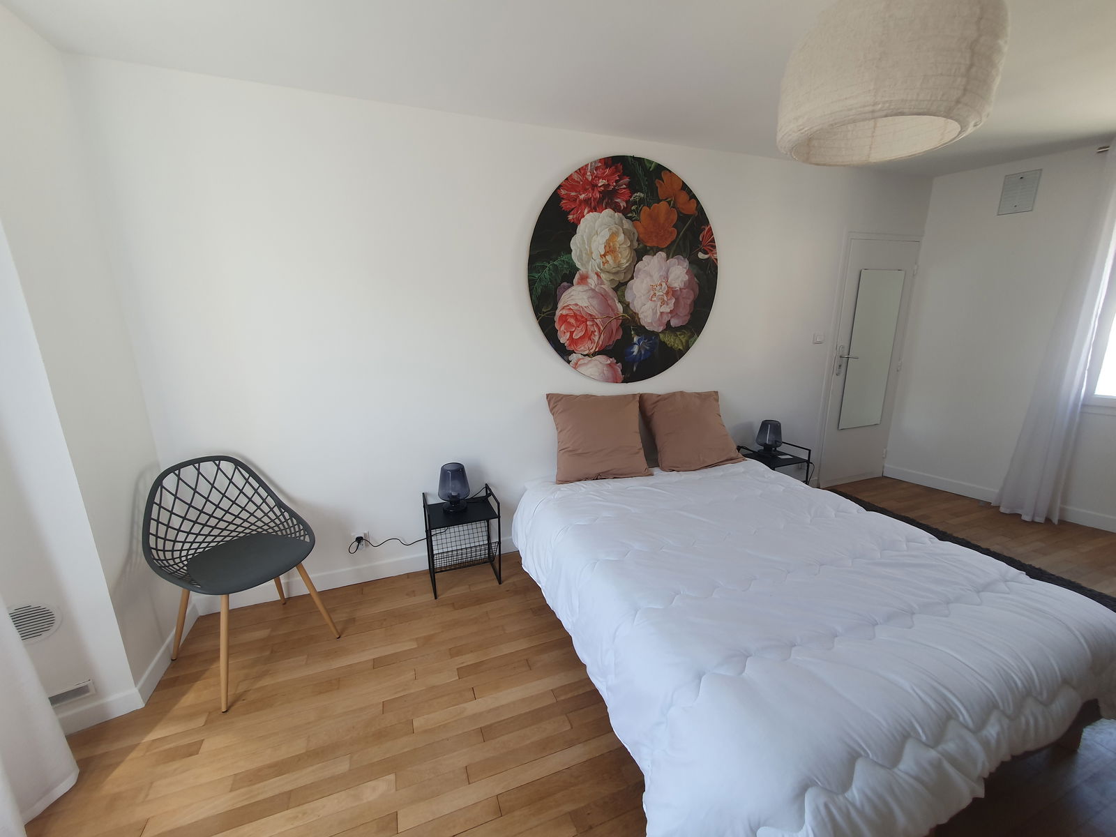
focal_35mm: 13
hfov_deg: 106.2
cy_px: 418
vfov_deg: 89.9
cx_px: 558
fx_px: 419
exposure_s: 1/50
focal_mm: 1.8
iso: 50
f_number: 2.2
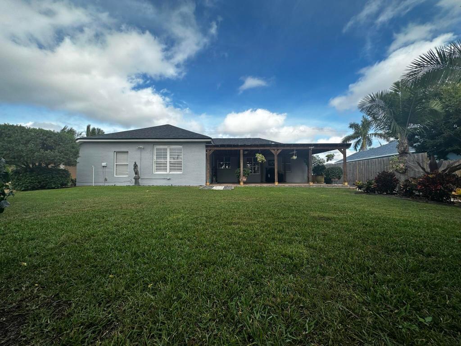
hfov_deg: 102.1
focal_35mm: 14
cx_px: 230
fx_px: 186
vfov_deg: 85.7
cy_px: 173
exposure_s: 1/1261
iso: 40
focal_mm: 2.22
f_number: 2.2
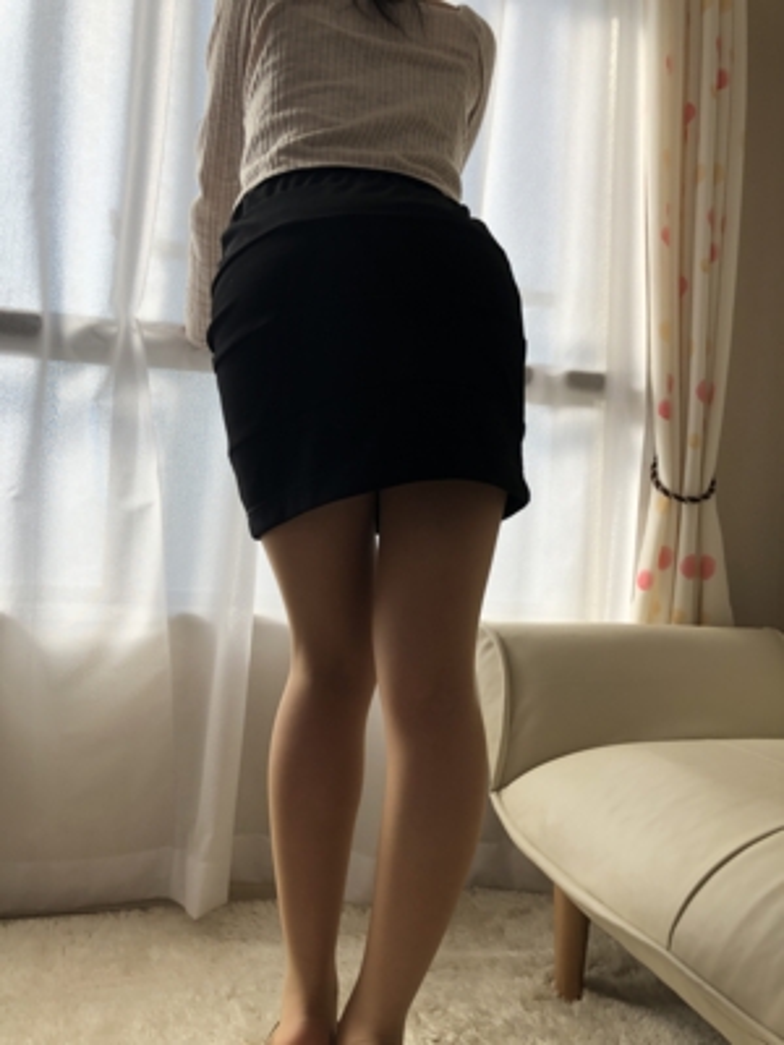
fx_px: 846
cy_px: 522
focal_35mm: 28
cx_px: 392
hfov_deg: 49.7
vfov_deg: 63.4
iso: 20
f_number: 1.8
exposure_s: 1/558
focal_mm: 3.99
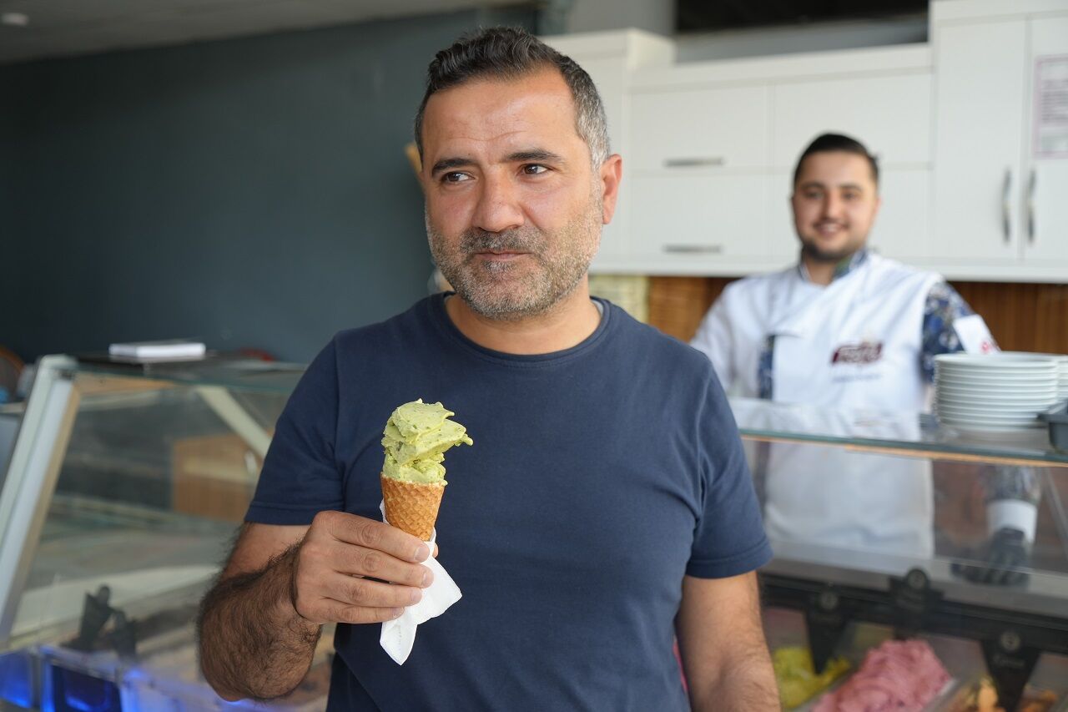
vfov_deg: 31.2
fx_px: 1275
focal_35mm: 43
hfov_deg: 45.4
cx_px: 534
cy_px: 356
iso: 400
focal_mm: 43
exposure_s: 1/160
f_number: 4
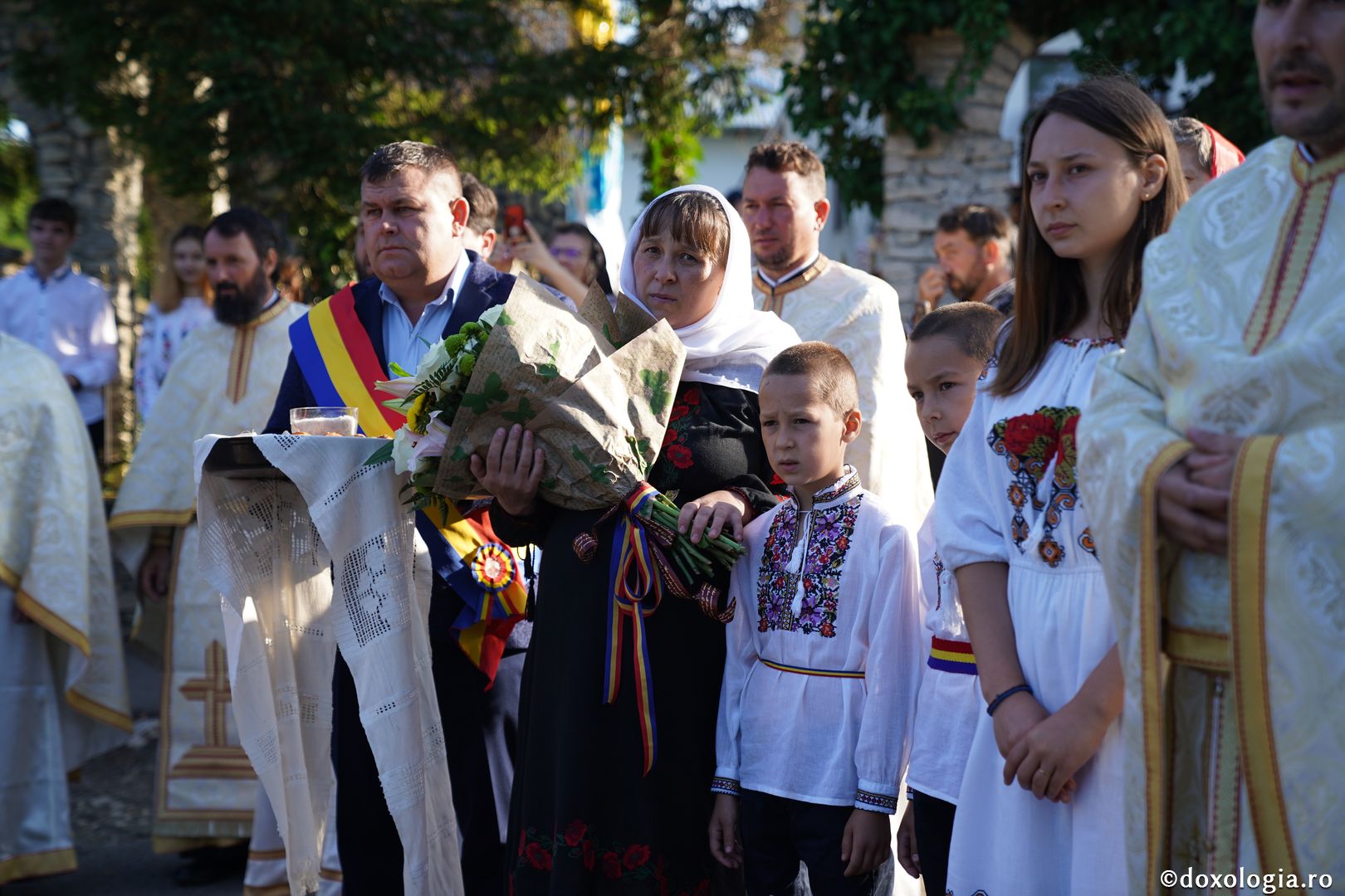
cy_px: 448
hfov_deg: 31.4
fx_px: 2391
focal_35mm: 64
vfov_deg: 21.2
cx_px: 672
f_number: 2.8
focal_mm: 64
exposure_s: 1/800
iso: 200
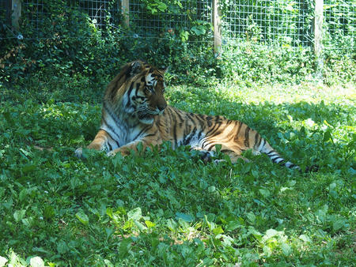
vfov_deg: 12.0
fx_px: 1276
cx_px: 178
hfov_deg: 15.9
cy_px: 134
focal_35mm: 124
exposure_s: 1/250
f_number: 2.8
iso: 100
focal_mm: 26.2
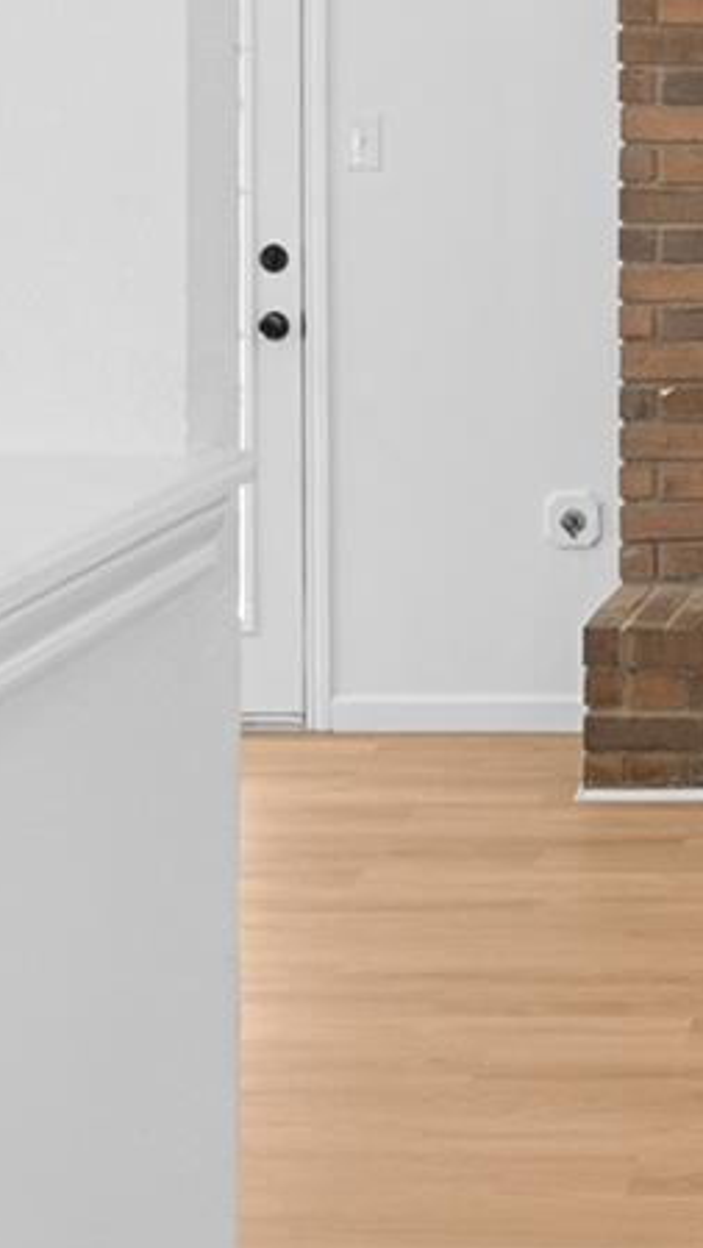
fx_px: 2846
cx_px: 978
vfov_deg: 24.1
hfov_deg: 13.4
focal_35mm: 86
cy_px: 157
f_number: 8
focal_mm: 18
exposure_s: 1/3
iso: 250
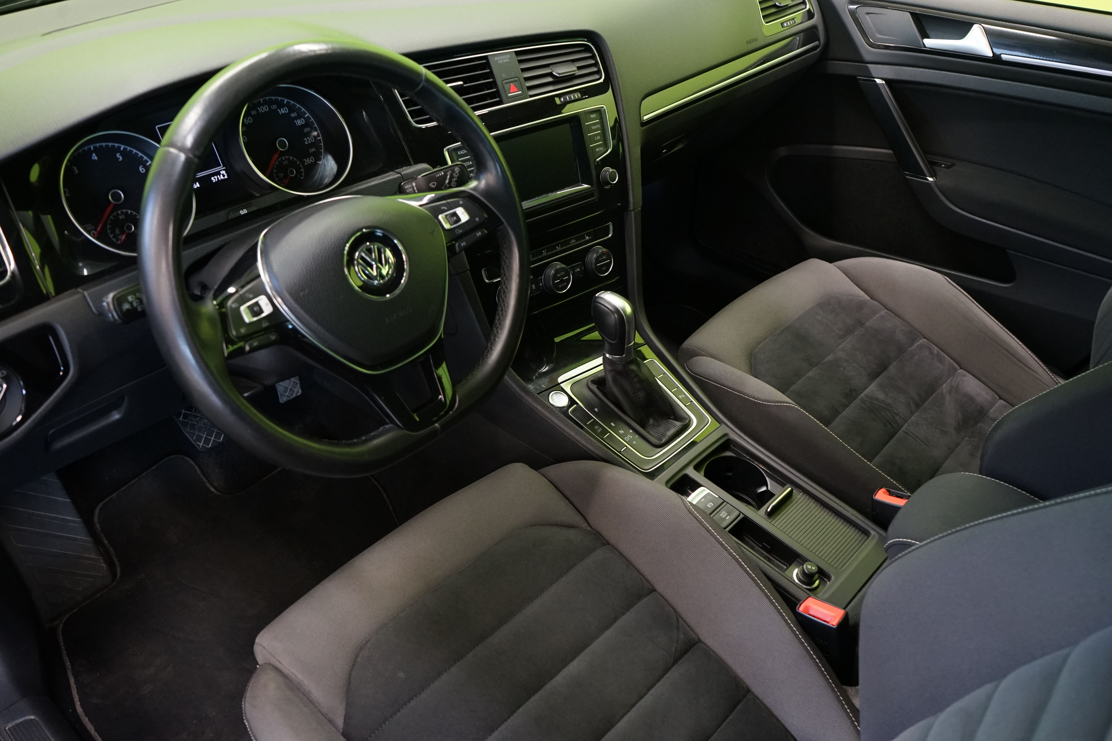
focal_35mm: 29
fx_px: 896
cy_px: 370
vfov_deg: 45.0
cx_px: 556
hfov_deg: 63.7
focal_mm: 29
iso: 2000
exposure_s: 1/20
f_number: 5.6
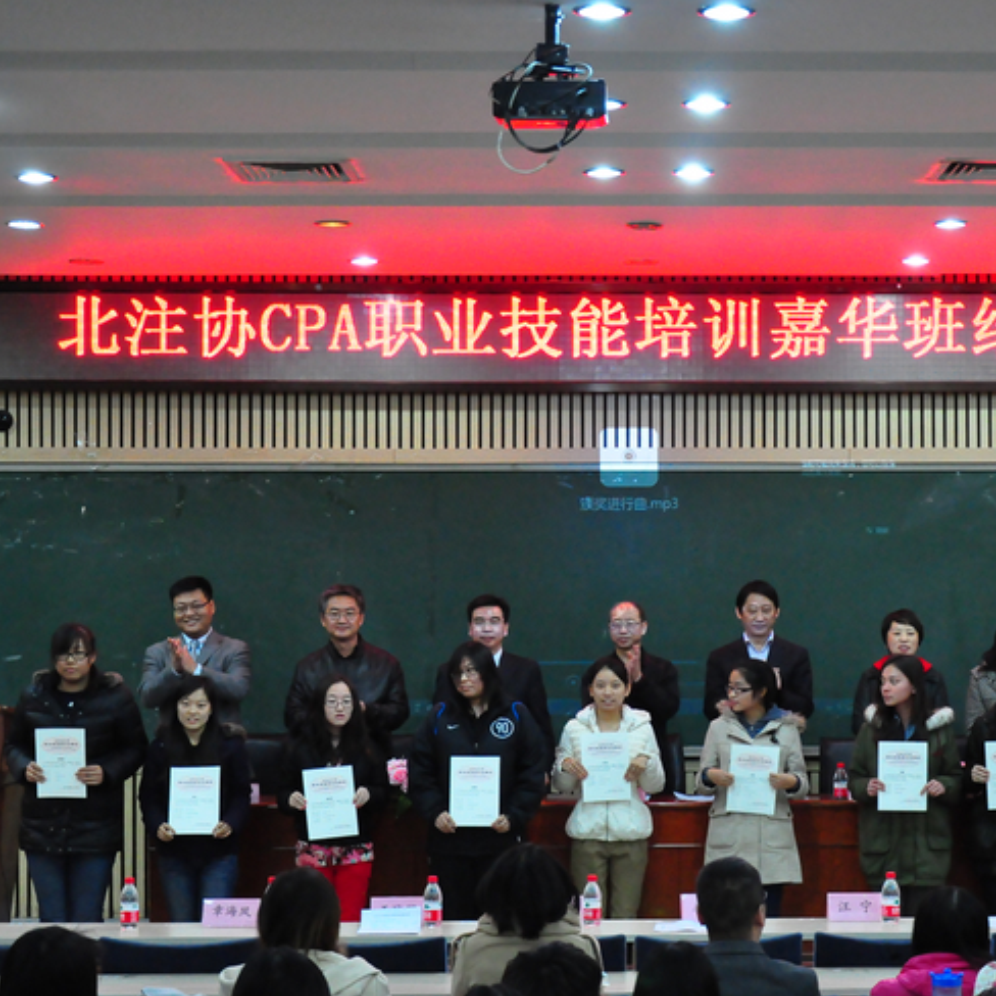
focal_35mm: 71
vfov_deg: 24.3
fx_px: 2311
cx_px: 665
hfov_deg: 24.2
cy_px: 536
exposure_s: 1/30
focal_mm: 34
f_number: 5
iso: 3200
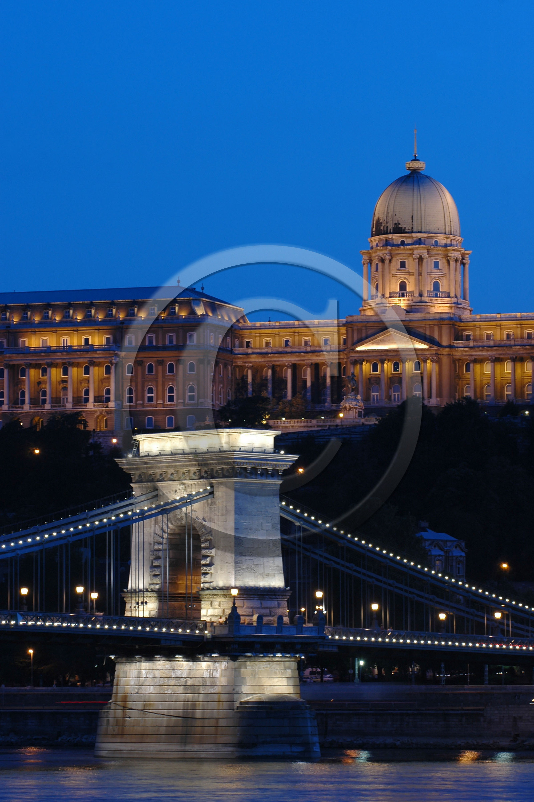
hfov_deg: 7.9
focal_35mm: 174
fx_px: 3878
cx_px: 267
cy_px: 401
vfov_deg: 11.8
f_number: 8
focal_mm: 116
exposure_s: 1.3
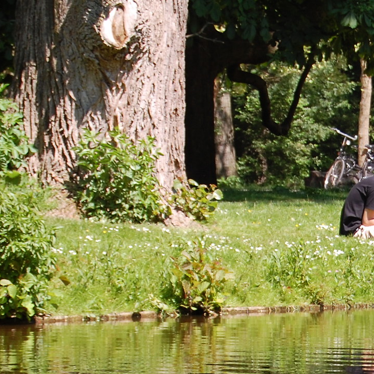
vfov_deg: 7.5
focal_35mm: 232
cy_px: 392
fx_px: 2841
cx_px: 490
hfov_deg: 7.4
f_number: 7.1
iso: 200
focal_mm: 55
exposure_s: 1/200
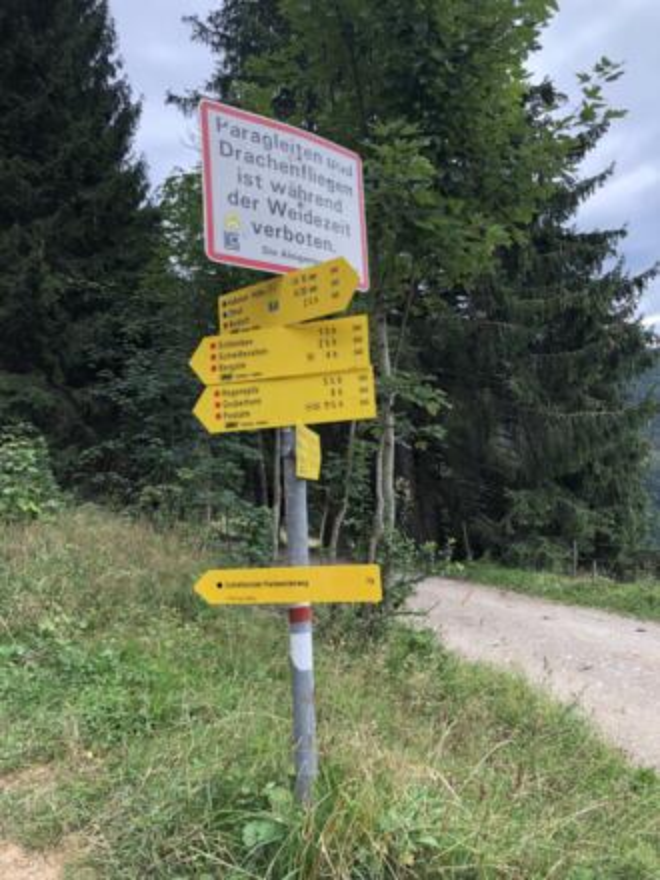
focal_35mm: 28
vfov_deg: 63.4
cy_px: 440
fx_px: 712
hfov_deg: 49.7
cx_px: 330
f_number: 1.8
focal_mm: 4
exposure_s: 1/142
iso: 20
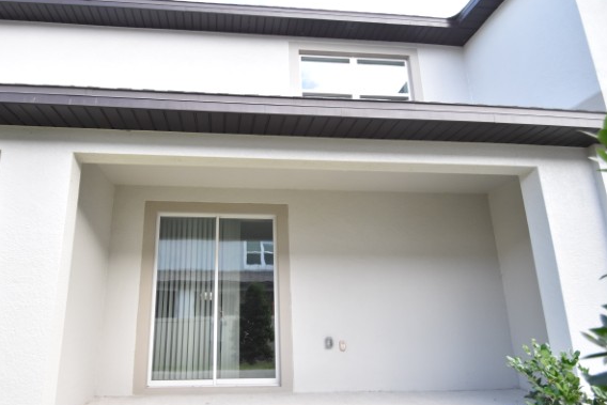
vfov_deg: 64.3
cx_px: 246
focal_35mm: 19
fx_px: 320
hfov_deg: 85.9
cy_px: 233
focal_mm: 10
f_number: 3.5
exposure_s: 1/1000
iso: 800
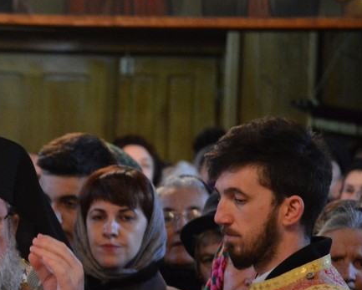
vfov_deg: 5.4
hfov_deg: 6.7
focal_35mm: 286
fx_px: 3066
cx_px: -50
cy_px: 249
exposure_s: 1/60
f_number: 4.2
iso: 2800
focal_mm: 86
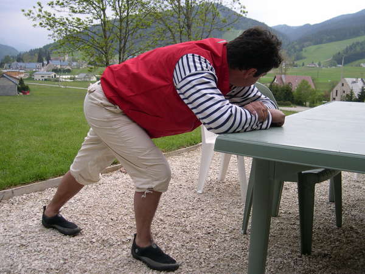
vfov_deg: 37.7
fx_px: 401
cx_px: 182
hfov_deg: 49.0
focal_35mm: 38
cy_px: 137
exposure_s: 1/592
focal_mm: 8
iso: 100
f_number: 2.8
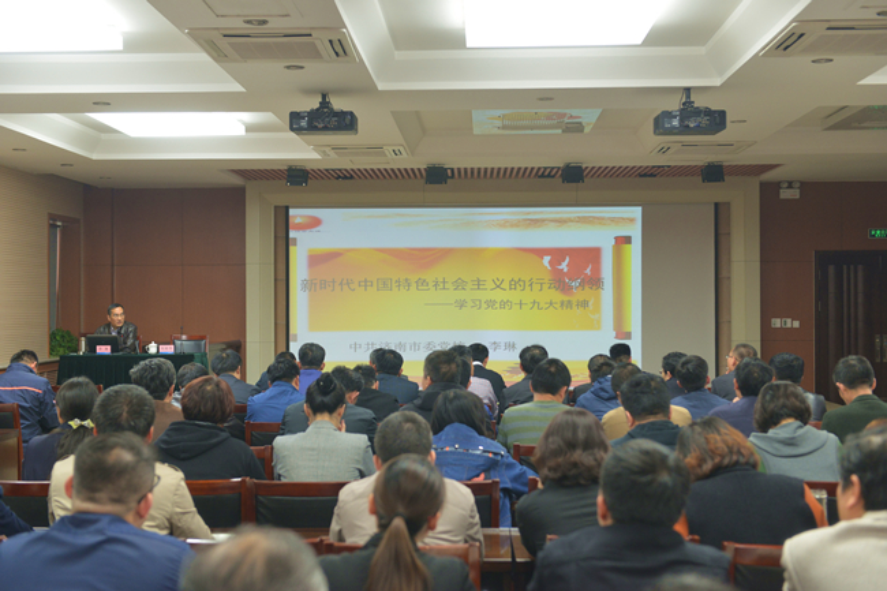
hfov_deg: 41.1
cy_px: 296
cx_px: 444
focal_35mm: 48
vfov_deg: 28.1
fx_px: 1182
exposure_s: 1/100
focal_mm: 48
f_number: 3.2
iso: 1250
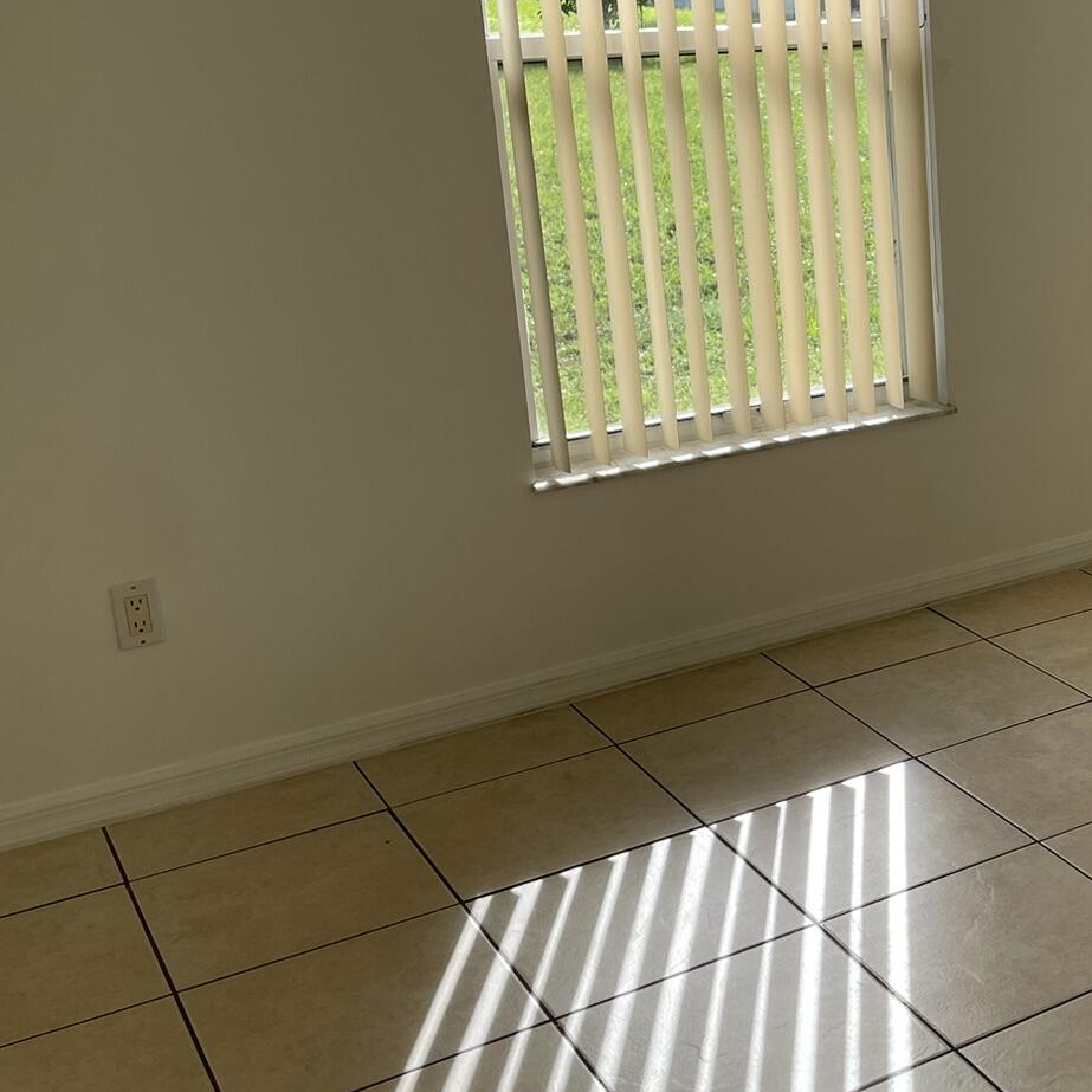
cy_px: 440
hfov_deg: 30.8
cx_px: 1107
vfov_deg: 33.3
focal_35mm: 51
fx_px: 1820
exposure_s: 1/796
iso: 32
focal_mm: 4.2
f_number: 1.6
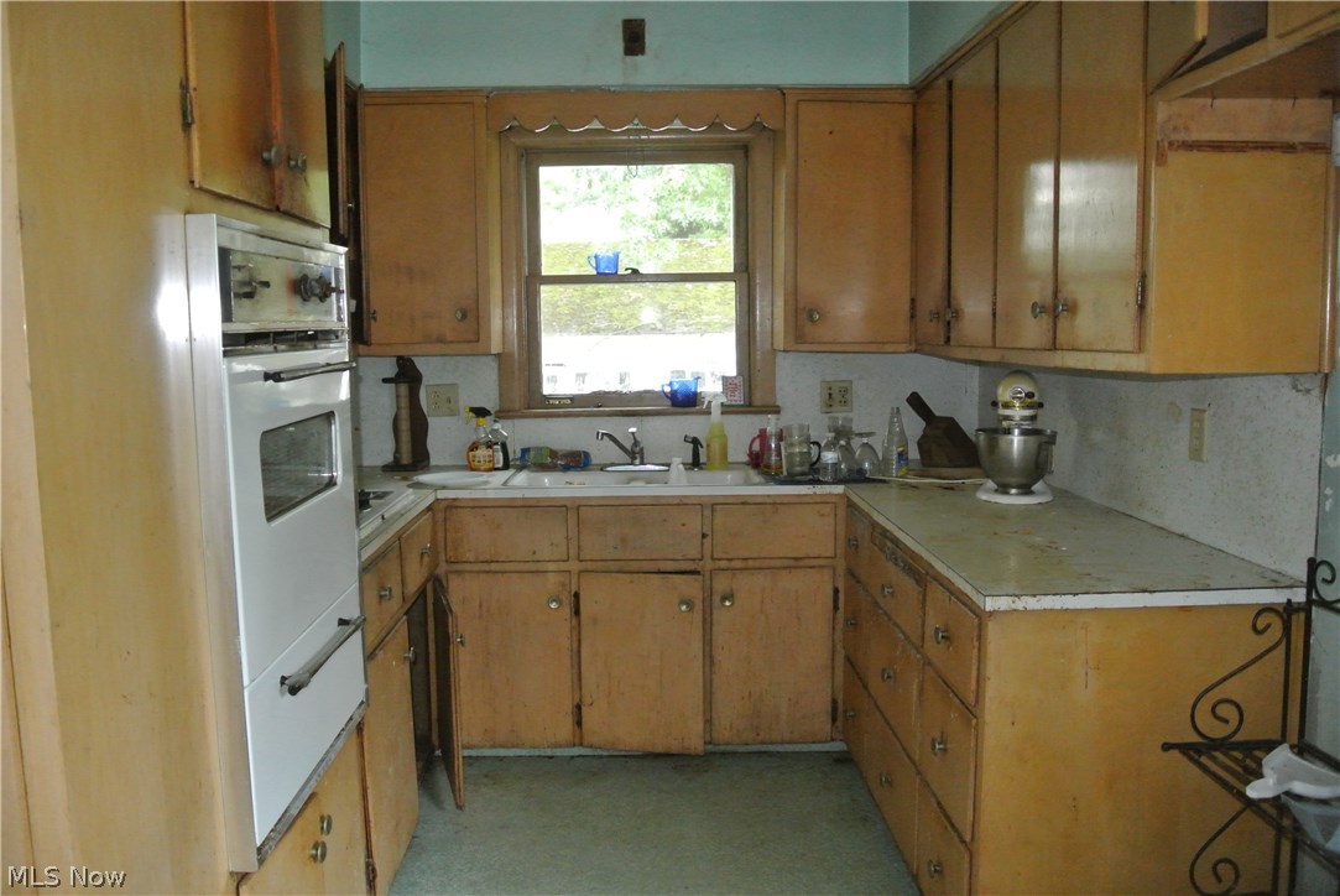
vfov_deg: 48.0
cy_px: 448
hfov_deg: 67.3
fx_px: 1006
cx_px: 670
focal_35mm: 27
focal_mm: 10
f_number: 3.5
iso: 1250
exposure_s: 1/60
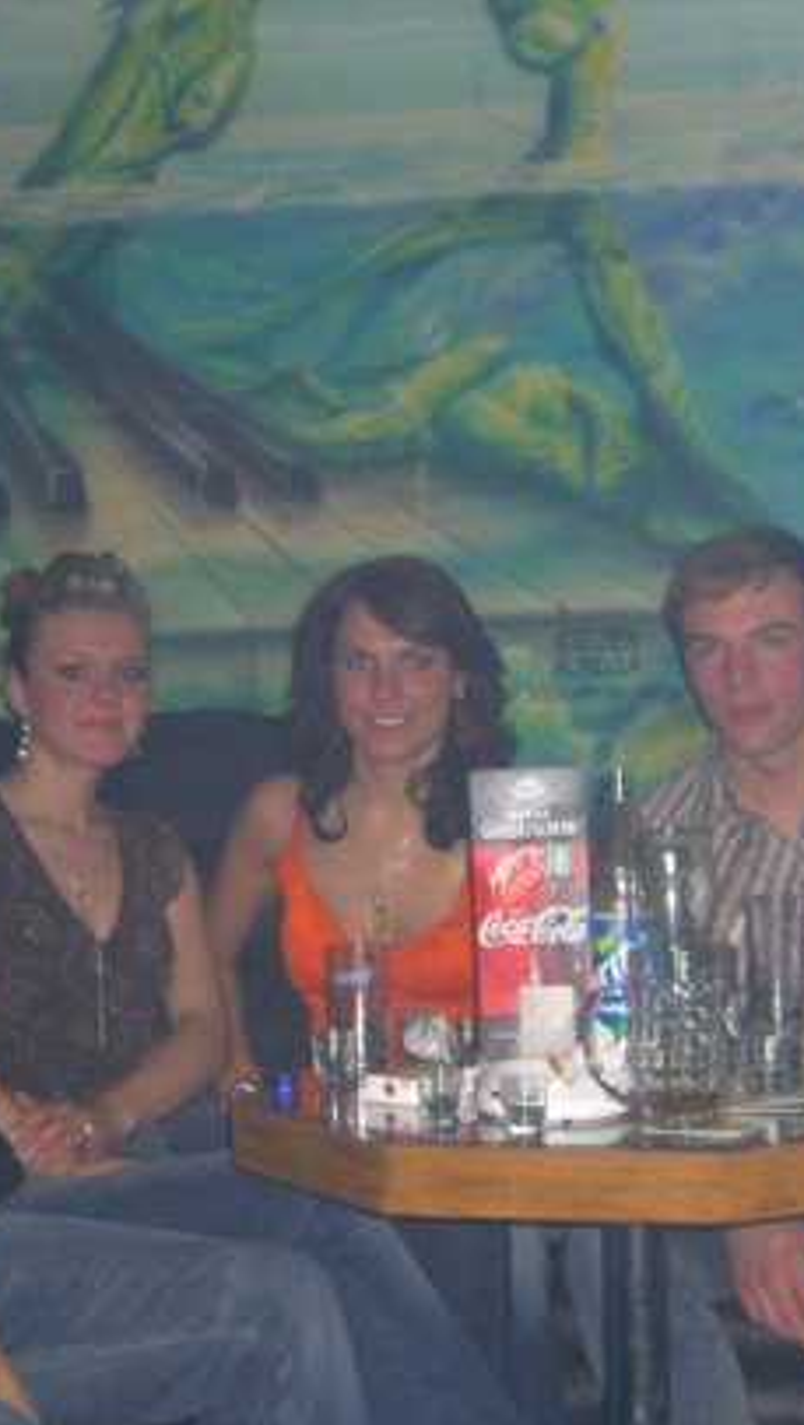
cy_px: 786
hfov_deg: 16.3
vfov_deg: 28.6
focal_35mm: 74
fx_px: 2799
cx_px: 558
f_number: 3.1
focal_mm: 9.5
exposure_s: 1/60
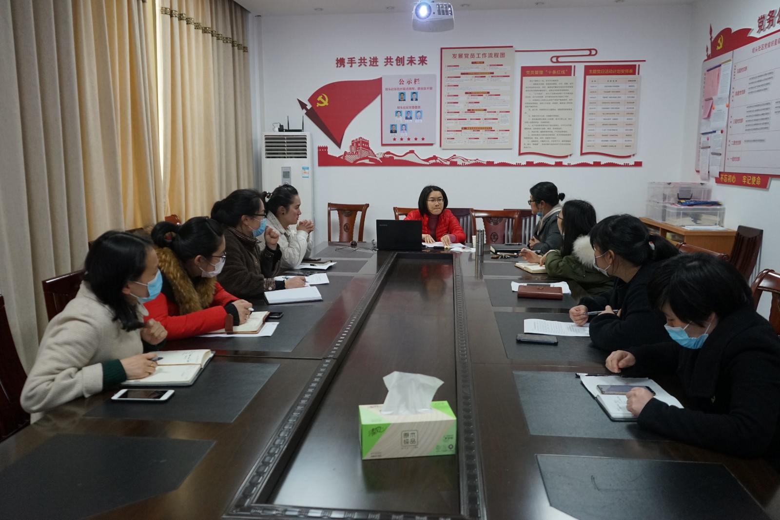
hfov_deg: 65.5
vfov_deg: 46.4
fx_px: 607
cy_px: 260
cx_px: 390
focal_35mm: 28
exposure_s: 1/160
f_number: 4
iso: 1600
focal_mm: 28
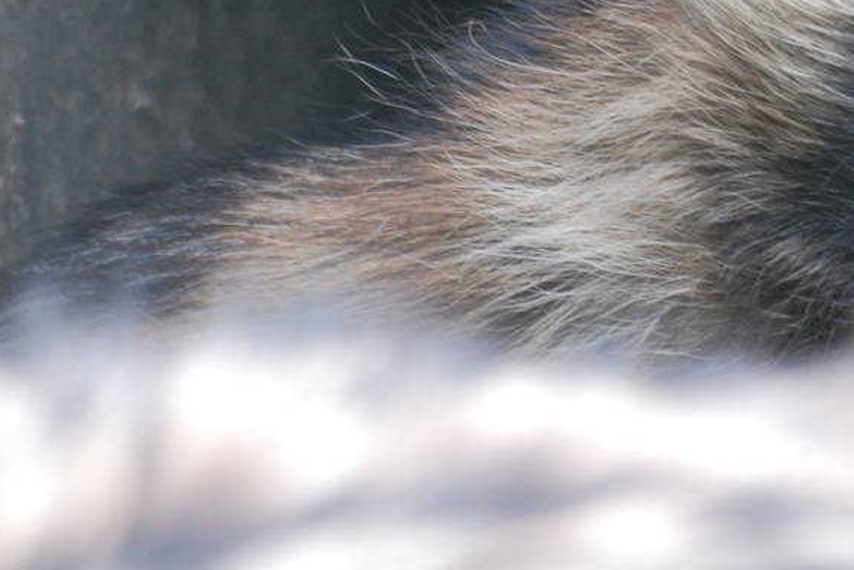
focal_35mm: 1265
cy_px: -44
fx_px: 30006
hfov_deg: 1.6
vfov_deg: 1.1
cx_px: 1088
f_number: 5.6
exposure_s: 1/160
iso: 400
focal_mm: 300
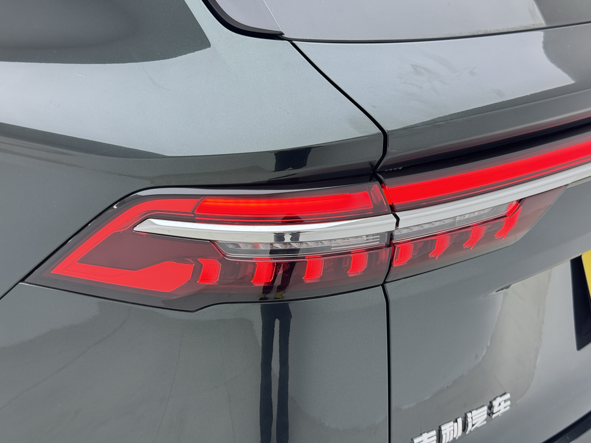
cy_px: 222
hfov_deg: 39.7
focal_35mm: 48
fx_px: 820
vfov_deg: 30.3
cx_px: 296
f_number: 1.78
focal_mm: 6.76
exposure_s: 1/100
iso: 50
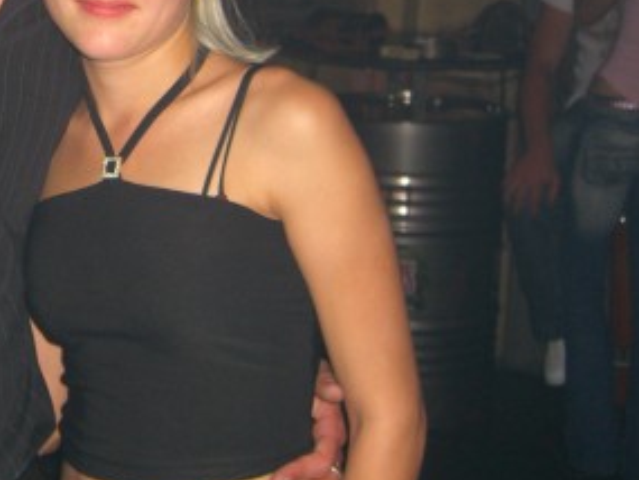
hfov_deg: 23.6
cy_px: 43
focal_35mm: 80
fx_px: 1477
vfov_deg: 18.1
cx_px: 43
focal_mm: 7.9
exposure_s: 1/60
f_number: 2.8
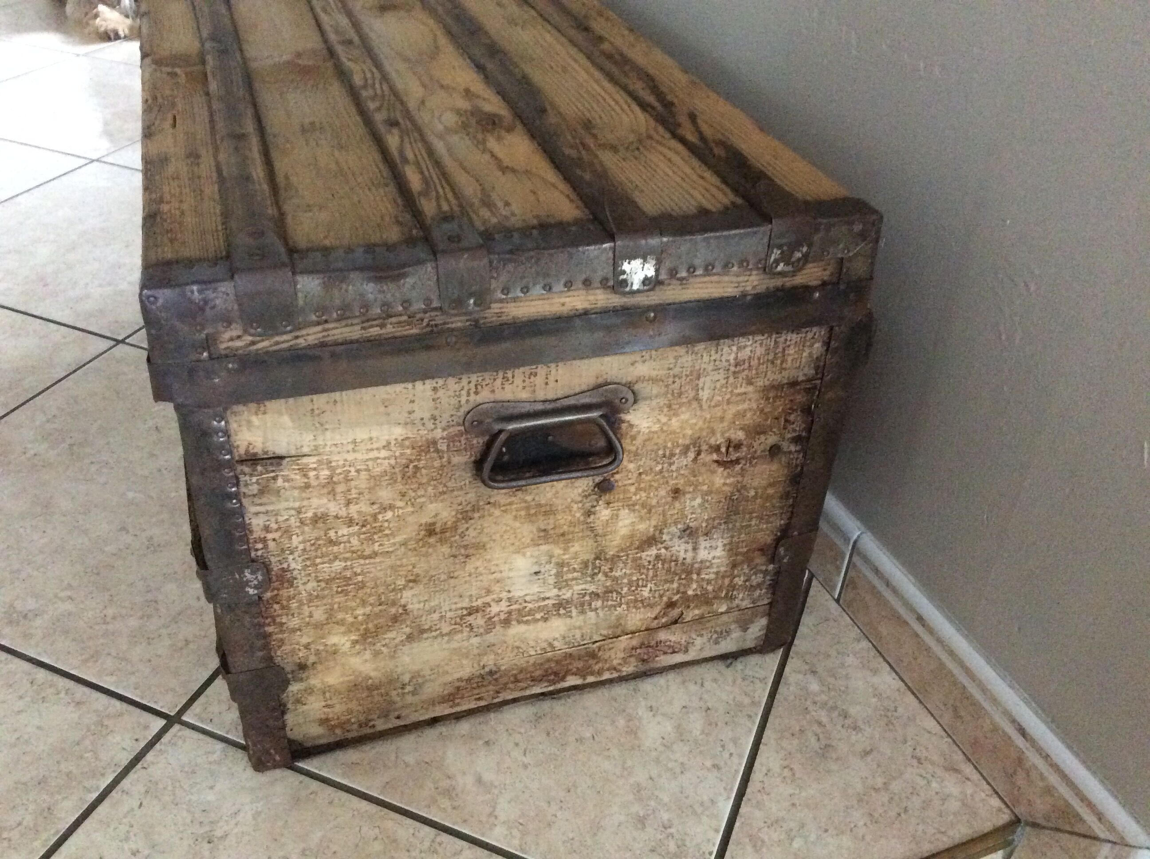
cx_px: 575
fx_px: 1062
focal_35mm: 32
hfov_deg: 56.9
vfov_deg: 44.1
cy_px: 430
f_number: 2.4
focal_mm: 3.3
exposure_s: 1/17
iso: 500
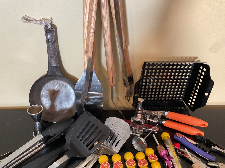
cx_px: 112
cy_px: 84
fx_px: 189
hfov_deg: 61.7
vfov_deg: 48.2
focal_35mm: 29
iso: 160
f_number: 1.8
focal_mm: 3
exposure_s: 1/60
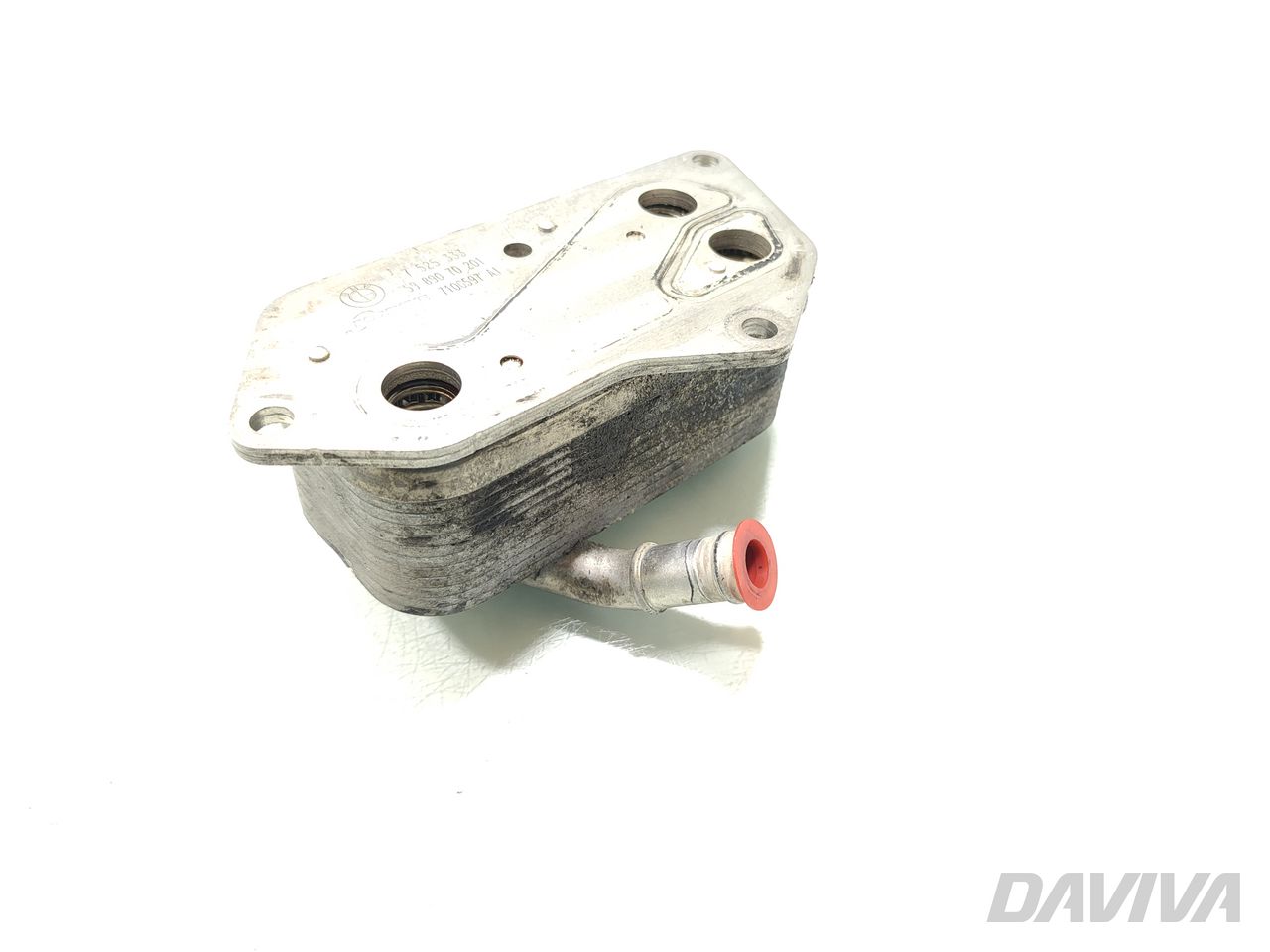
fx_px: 881
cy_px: 476
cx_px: 635
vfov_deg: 56.8
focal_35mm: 24
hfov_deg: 71.6
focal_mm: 5.89
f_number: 1.89
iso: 320
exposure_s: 1/100
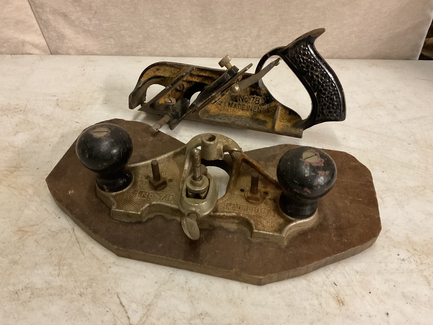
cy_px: 162
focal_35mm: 29
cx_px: 216
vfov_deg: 48.2
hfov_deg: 61.7
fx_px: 363
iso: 250
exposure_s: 1/40
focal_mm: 3
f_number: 1.8
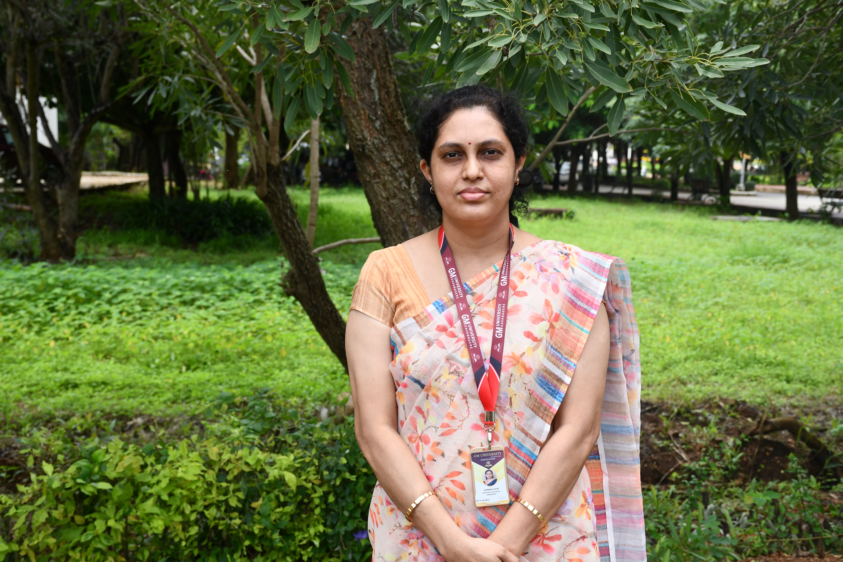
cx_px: 422
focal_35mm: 52
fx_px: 1218
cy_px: 281
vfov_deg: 26.0
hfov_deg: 38.2
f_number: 5.6
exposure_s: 1/250
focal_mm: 35
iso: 200
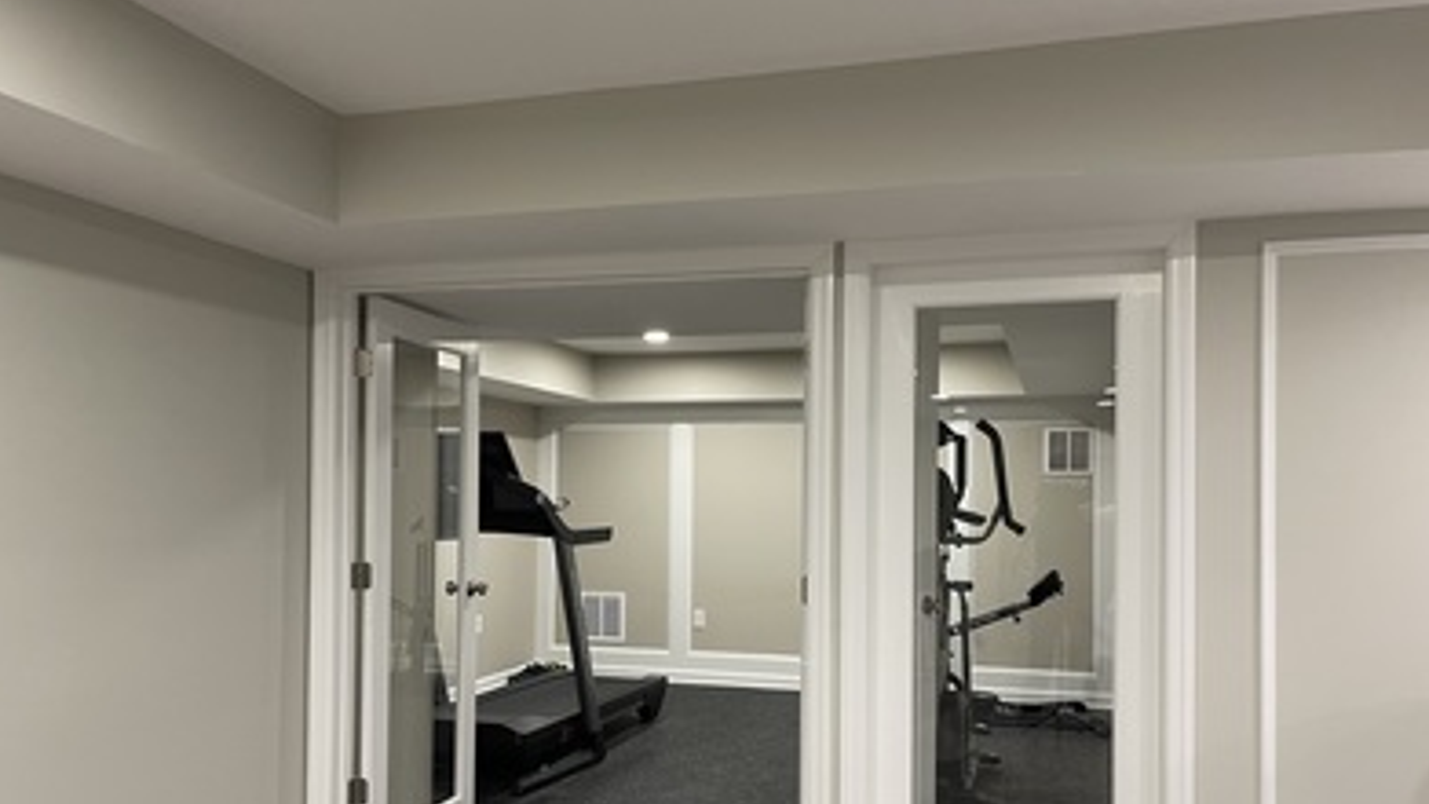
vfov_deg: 40.0
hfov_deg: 66.1
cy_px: 490
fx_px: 1099
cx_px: 727
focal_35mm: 29
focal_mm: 5.1
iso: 160
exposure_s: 1/60
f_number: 1.6
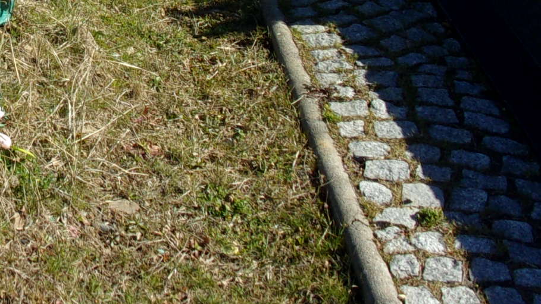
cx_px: -29
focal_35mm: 87
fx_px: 1248
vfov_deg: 13.5
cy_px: -59
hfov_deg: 23.2
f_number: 10.8
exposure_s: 1/70
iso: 80
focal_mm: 5.1
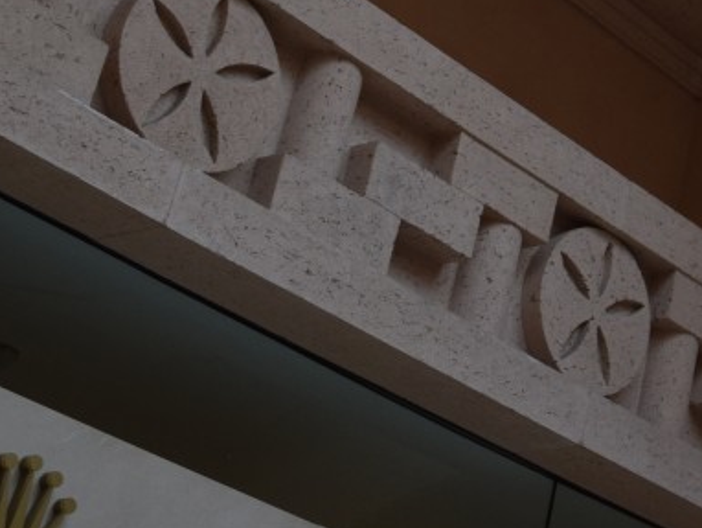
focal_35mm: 112
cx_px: 1224
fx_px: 2273
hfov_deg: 15.4
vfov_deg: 13.0
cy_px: -75
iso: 400
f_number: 6.3
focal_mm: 22
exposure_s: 1/160
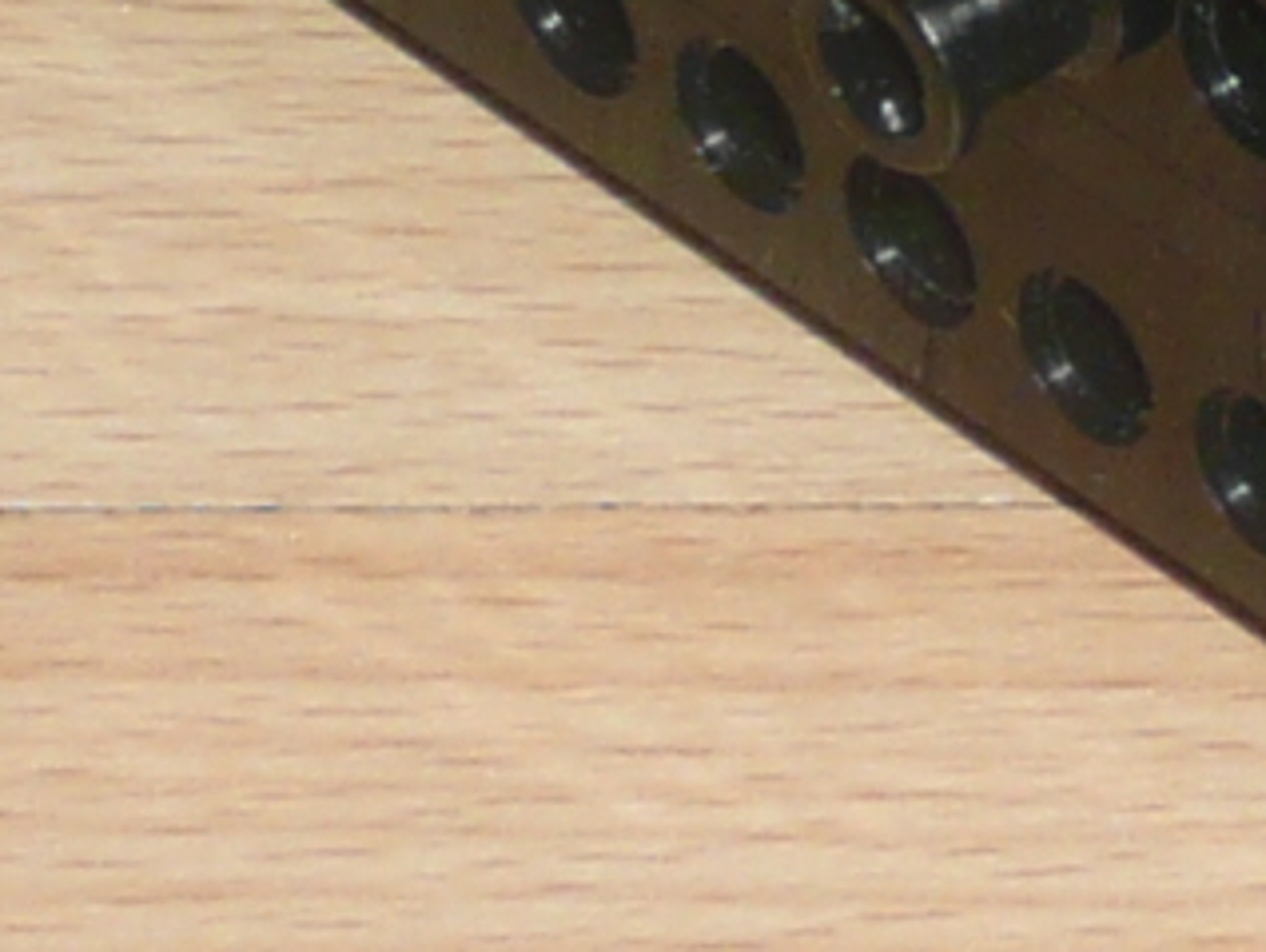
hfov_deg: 5.1
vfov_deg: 3.9
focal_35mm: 377
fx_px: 13798
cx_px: 3022
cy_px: 295
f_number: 4.2
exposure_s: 1/30
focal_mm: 8.2
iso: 100
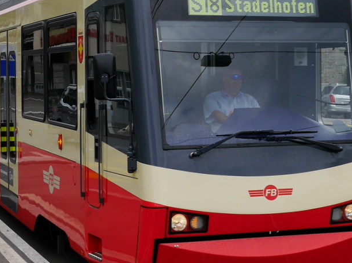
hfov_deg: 34.9
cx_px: 149
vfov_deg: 26.4
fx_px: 559
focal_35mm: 55
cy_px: 98
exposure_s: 1/320
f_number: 7.1
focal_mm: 14
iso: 160
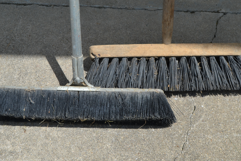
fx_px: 515
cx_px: 123
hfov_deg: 26.3
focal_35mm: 77
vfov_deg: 17.7
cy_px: 79
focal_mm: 38
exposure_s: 1/250
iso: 100
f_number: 8
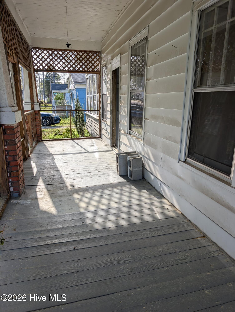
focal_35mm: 24
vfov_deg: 71.5
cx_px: 118
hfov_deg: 56.9
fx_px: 217
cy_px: 156
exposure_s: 1/735
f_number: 1.68
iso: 21
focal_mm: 6.9
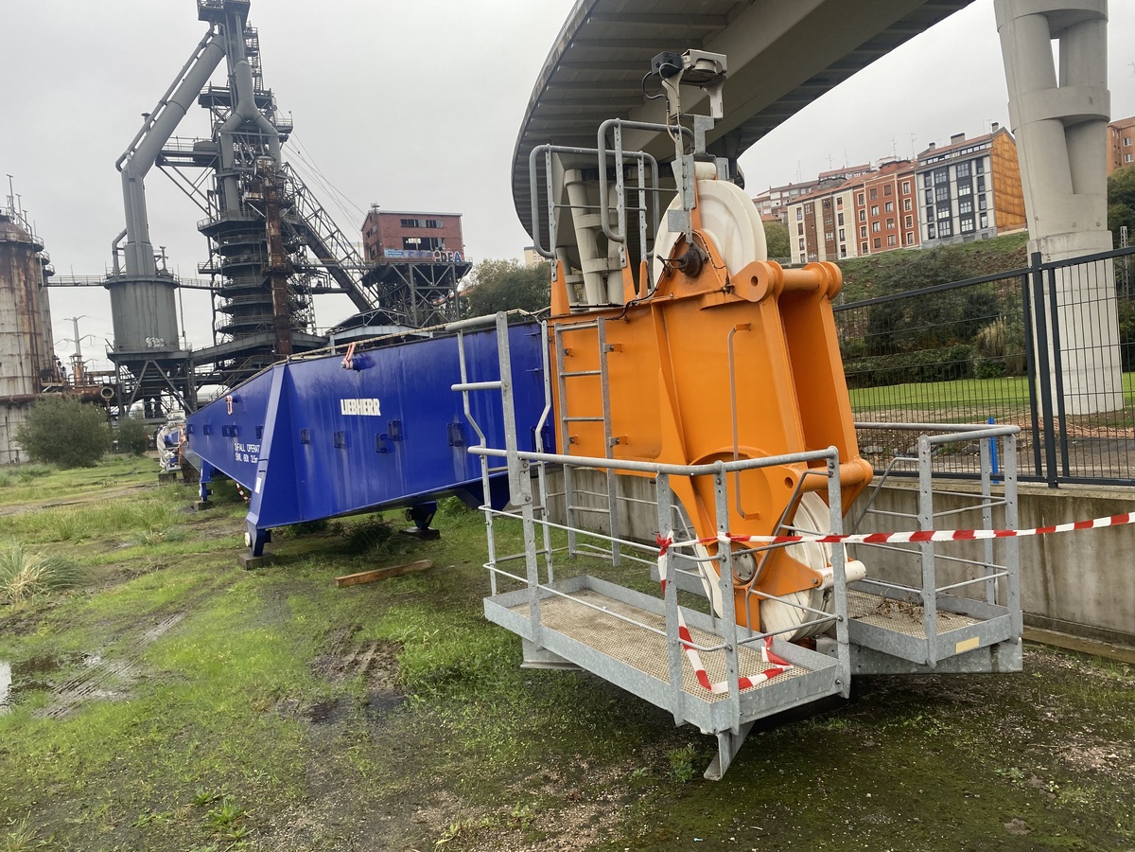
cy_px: 426
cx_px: 568
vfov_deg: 53.1
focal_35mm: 26
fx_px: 852
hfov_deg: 67.3
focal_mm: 4.25
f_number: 1.8
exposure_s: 1/194
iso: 32
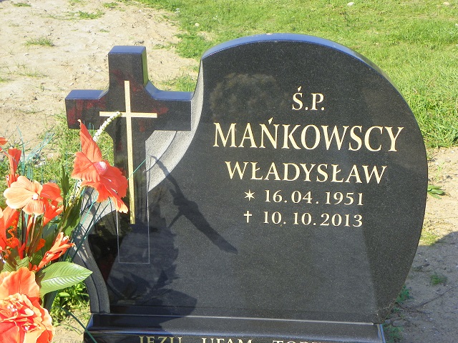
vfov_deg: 21.6
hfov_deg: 28.6
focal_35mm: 68
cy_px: 172
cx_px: 229
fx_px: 900
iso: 64
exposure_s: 1/250
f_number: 4
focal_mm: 12.1
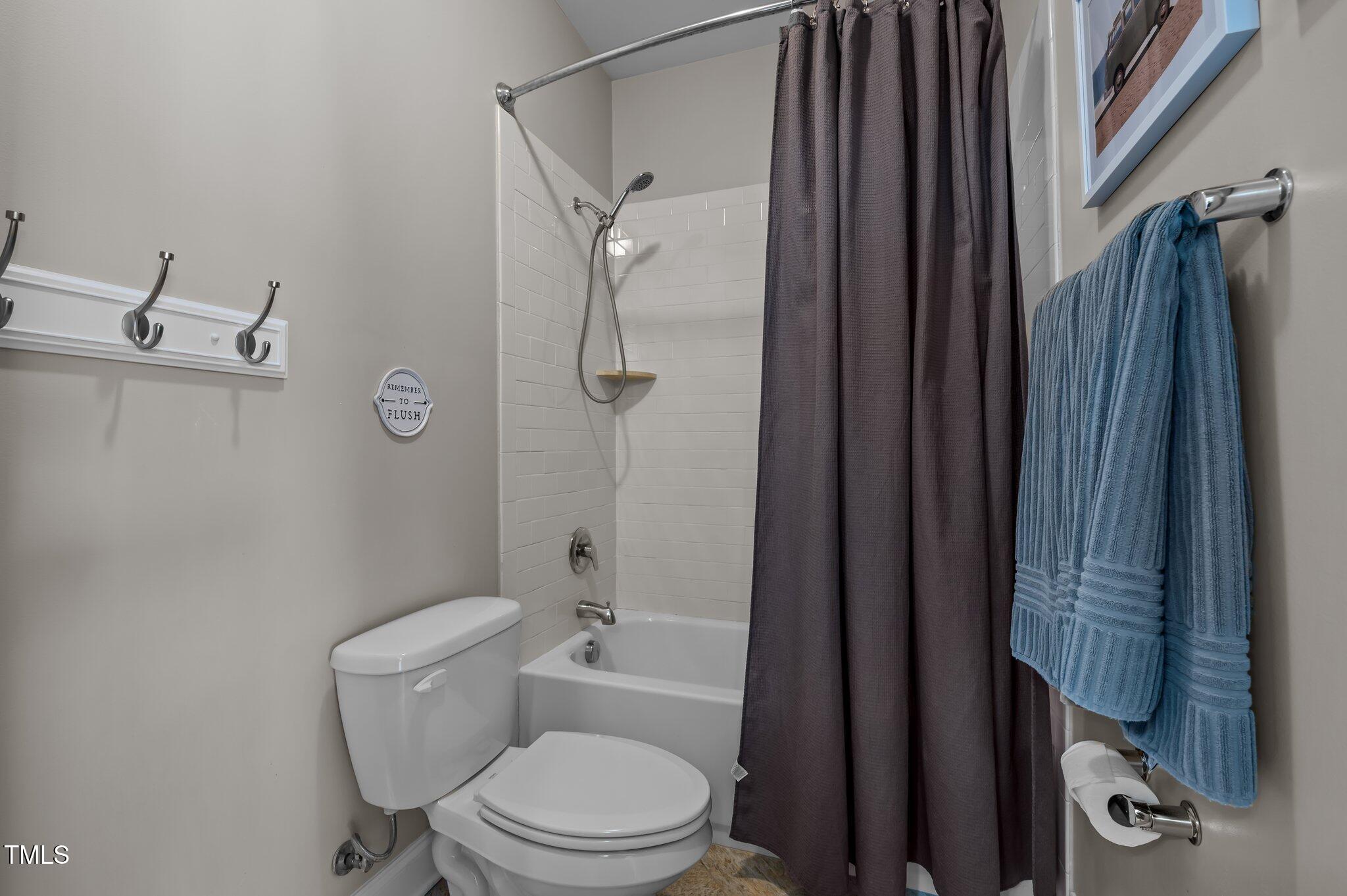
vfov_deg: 77.2
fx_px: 561
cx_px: 674
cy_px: 448
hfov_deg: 100.4
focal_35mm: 15
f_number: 7.1
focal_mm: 15
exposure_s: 1/3
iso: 400
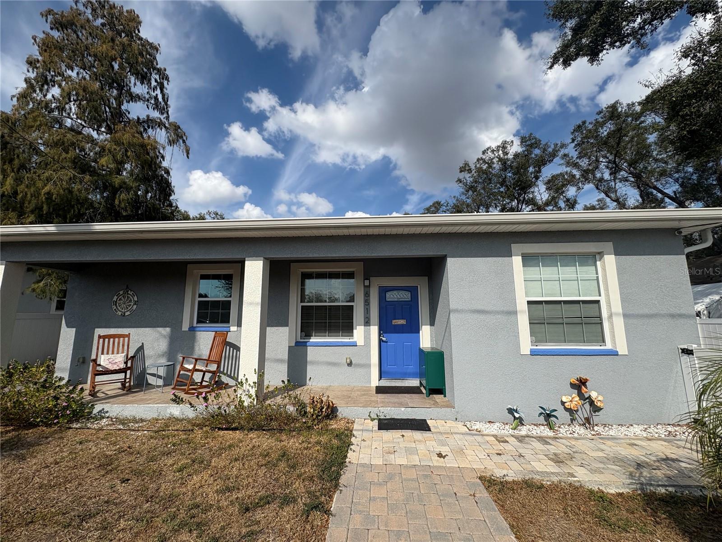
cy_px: 271
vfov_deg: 85.7
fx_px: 292
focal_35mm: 14
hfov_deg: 102.1
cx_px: 361
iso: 50
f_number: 2.2
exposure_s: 1/2584
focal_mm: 2.22
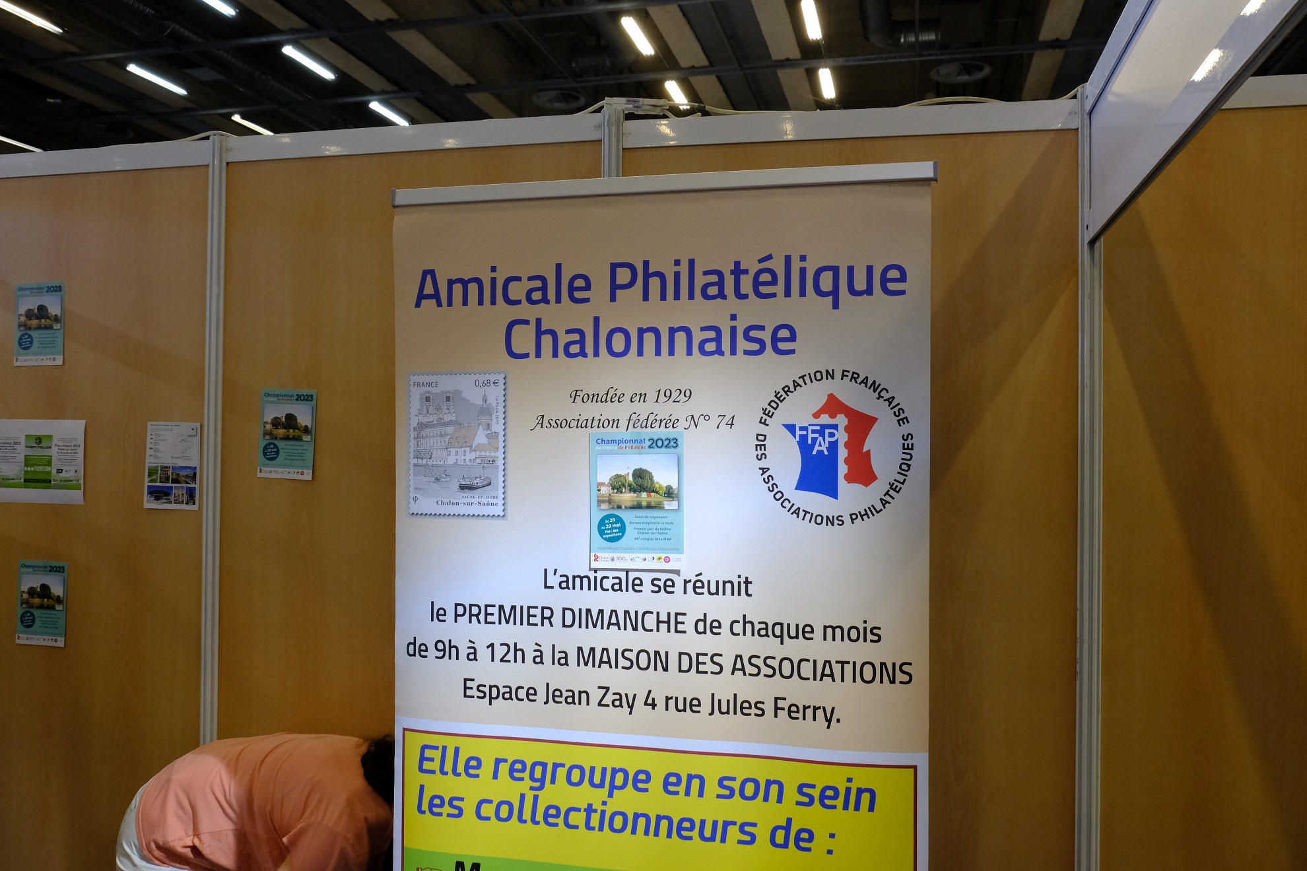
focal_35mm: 29
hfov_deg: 63.7
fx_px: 1053
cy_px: 436
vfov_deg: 45.0
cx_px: 654
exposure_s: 1/25
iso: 1600
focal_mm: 19
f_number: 8
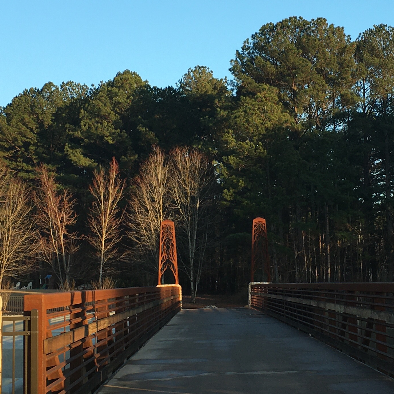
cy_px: 174
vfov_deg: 23.0
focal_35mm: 75
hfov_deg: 23.0
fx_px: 966
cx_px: 240
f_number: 2.2
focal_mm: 4.15
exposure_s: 1/463
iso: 25
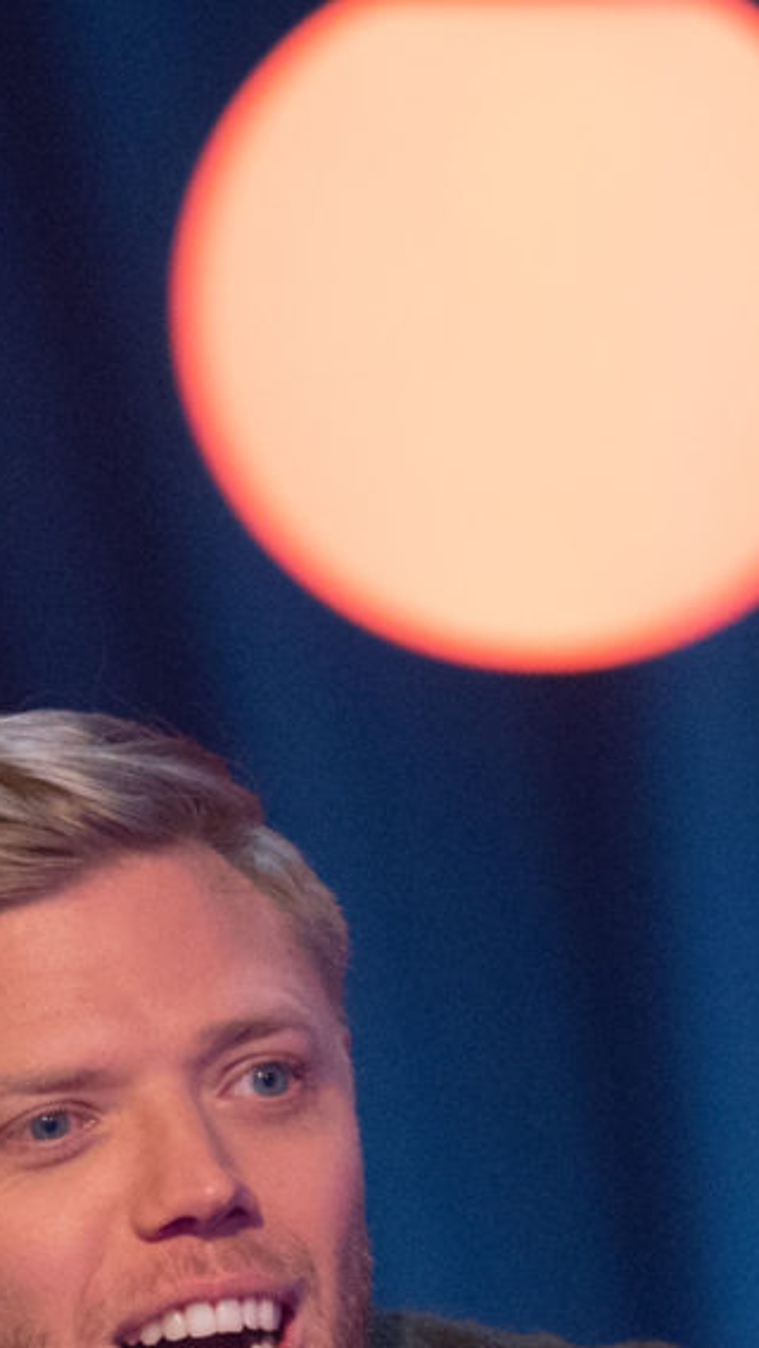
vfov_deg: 1.5
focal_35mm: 1415
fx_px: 50567
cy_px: 1983
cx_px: 292
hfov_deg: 0.9
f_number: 4
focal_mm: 300
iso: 3200
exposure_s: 1/250
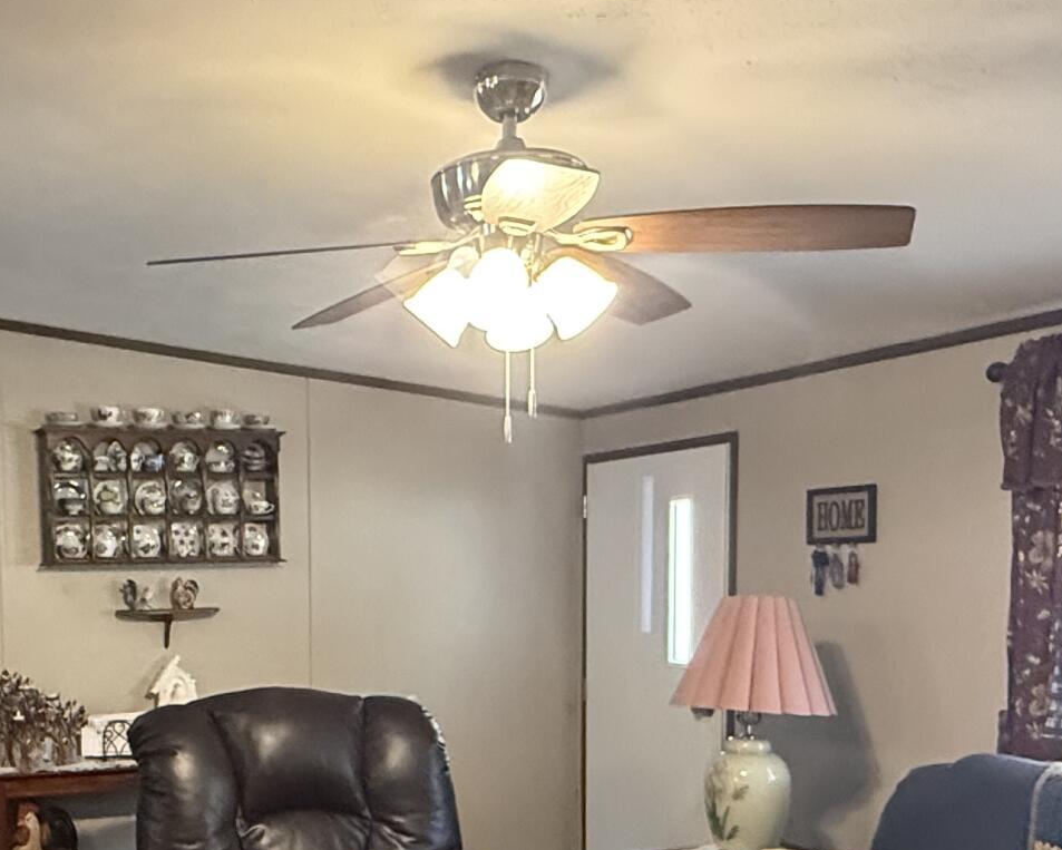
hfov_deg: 41.3
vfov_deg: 33.8
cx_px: 236
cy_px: 693
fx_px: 1352
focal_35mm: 43
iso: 800
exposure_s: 1/60
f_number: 2.2
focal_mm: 2.22
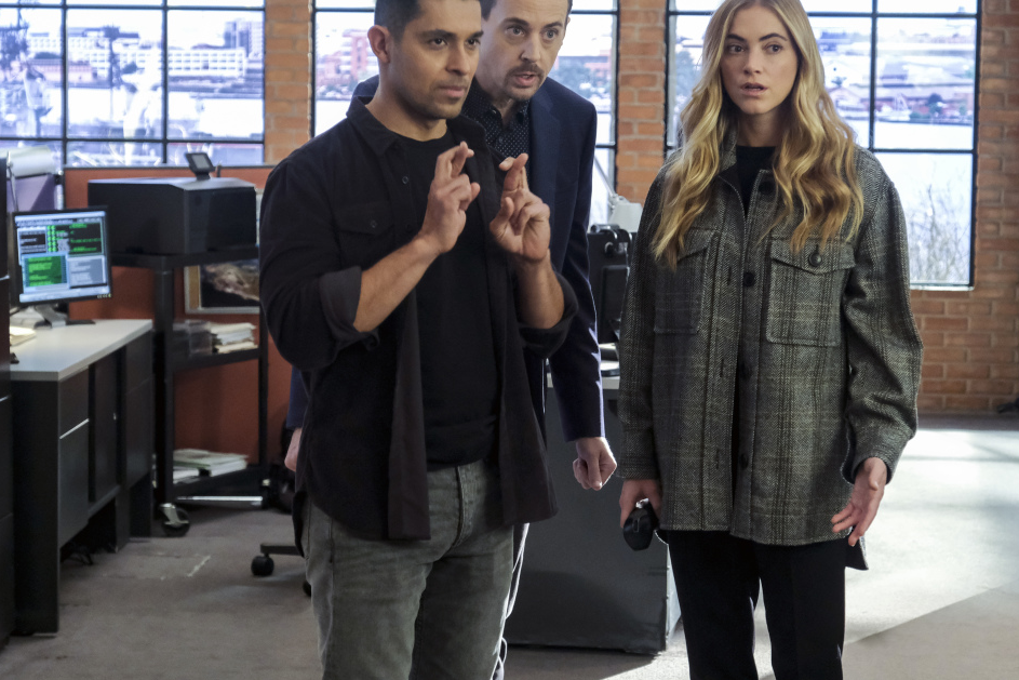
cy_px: 277
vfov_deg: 16.3
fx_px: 2378
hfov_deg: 24.2
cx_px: 539
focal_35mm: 84
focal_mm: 44.1
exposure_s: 1/60
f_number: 3.6
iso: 4000
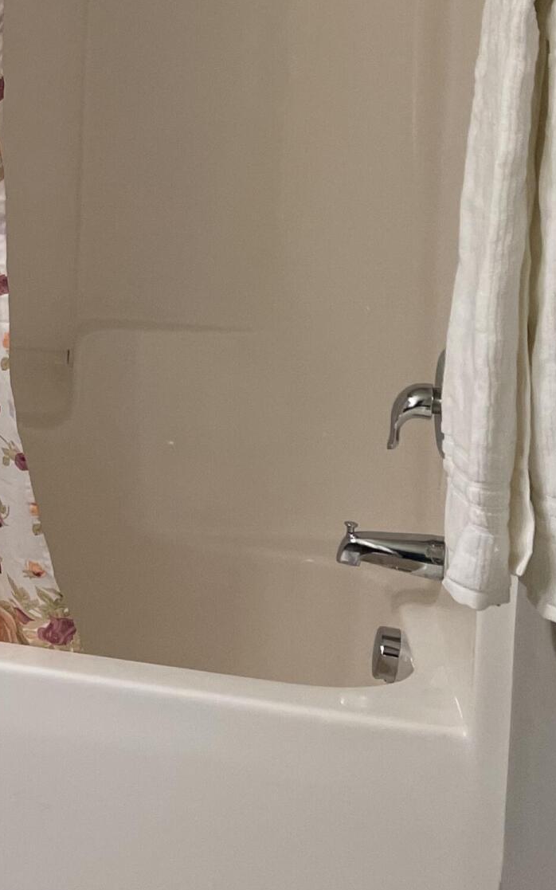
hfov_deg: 14.3
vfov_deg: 27.1
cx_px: -598
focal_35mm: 74
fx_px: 1794
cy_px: 141
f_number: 1.6
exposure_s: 1/60
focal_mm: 4.2
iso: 80
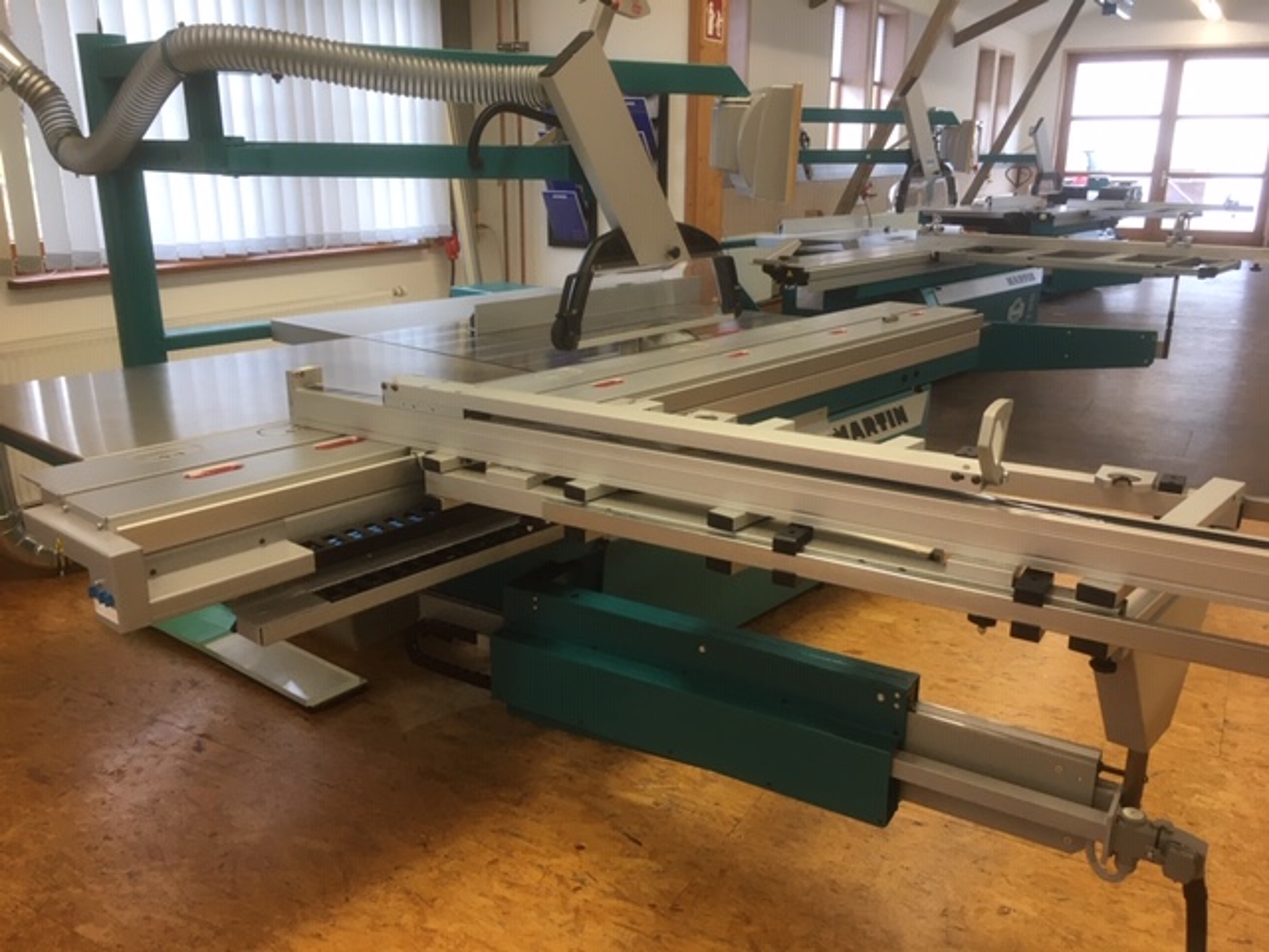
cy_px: 476
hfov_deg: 61.7
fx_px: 1063
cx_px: 634
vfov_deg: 48.2
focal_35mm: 29
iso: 50
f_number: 2.2
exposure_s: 1/33
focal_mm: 4.15
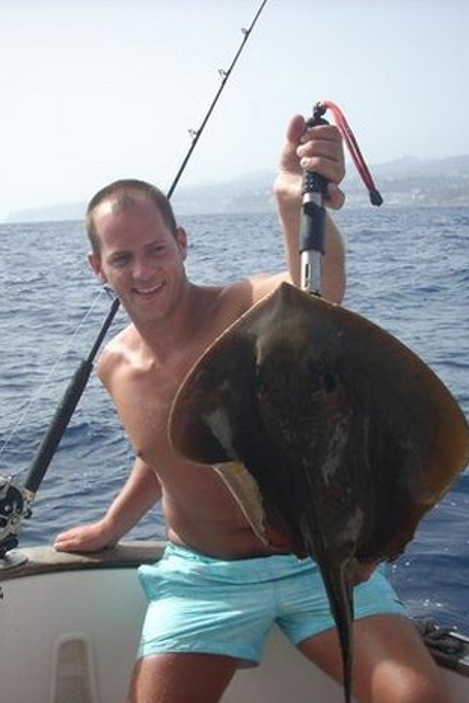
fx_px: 1015
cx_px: 193
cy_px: 355
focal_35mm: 52
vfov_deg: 38.2
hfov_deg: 26.0
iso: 64
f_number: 5.6
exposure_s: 1/210
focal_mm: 6.2
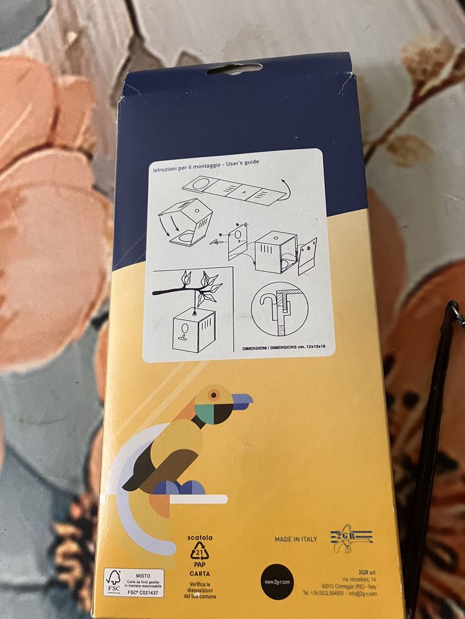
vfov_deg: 63.4
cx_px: 232
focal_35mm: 28
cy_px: 310
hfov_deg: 49.7
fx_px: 502
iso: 400
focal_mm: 3.99
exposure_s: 1/40
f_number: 1.8
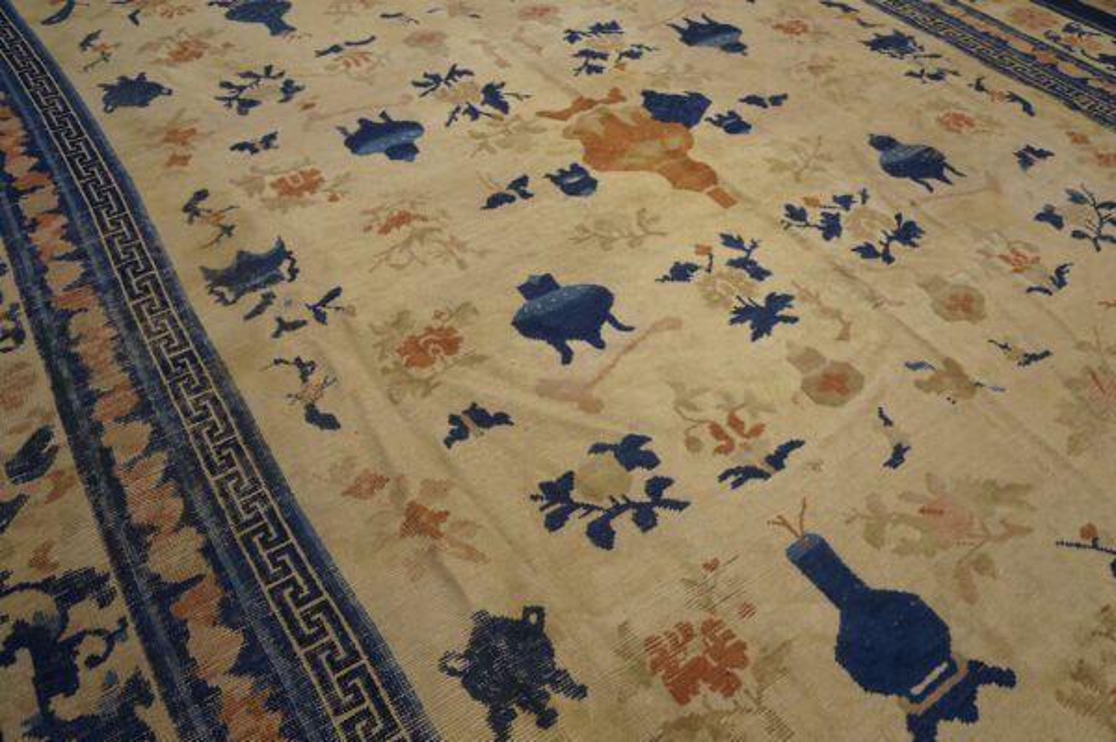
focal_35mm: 27
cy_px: 371
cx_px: 558
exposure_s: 1/60
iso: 400
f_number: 4
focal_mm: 18
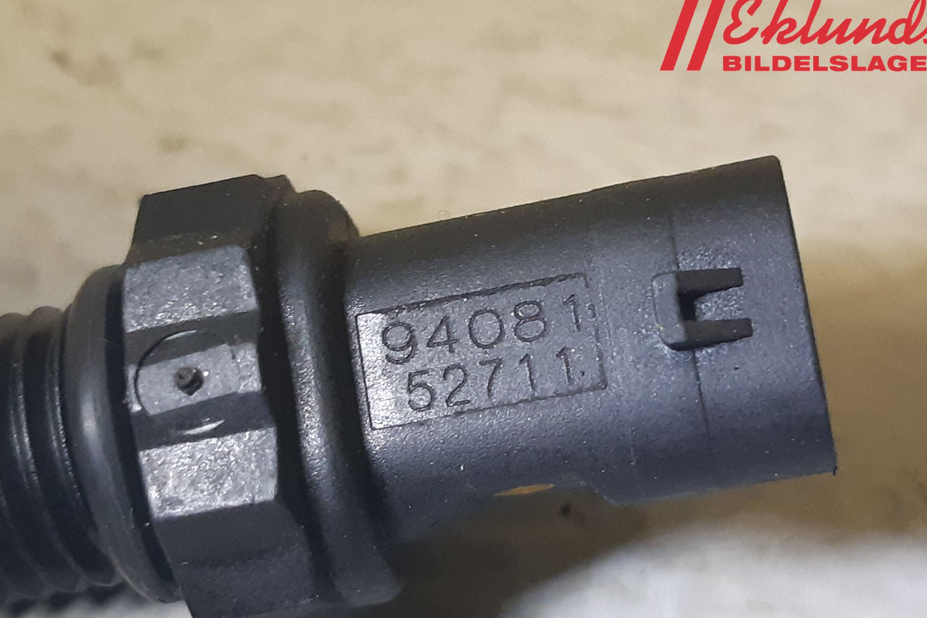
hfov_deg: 65.5
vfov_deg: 46.3
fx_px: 721
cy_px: 351
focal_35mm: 28
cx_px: 468
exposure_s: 1/50
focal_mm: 3.93
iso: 250
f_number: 1.7
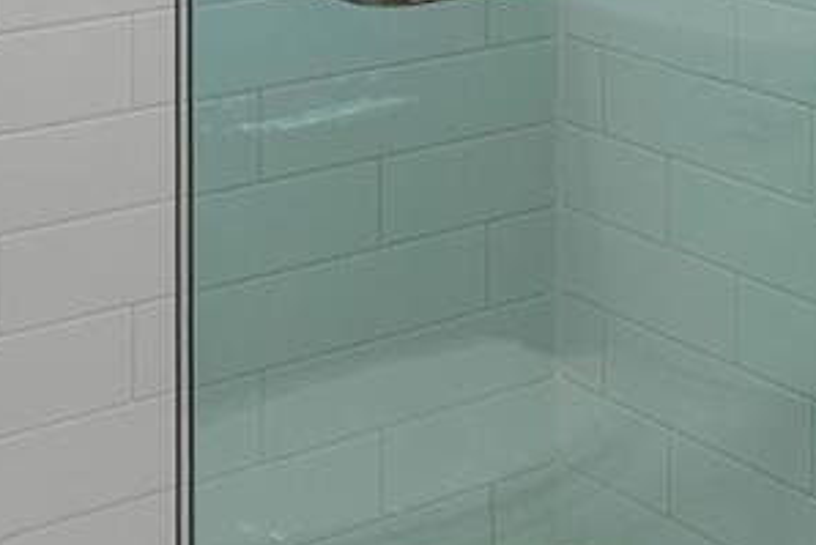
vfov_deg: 12.2
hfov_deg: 17.9
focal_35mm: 103
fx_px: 2336
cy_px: -444
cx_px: 1186
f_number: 11
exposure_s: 1/5
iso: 320
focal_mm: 15
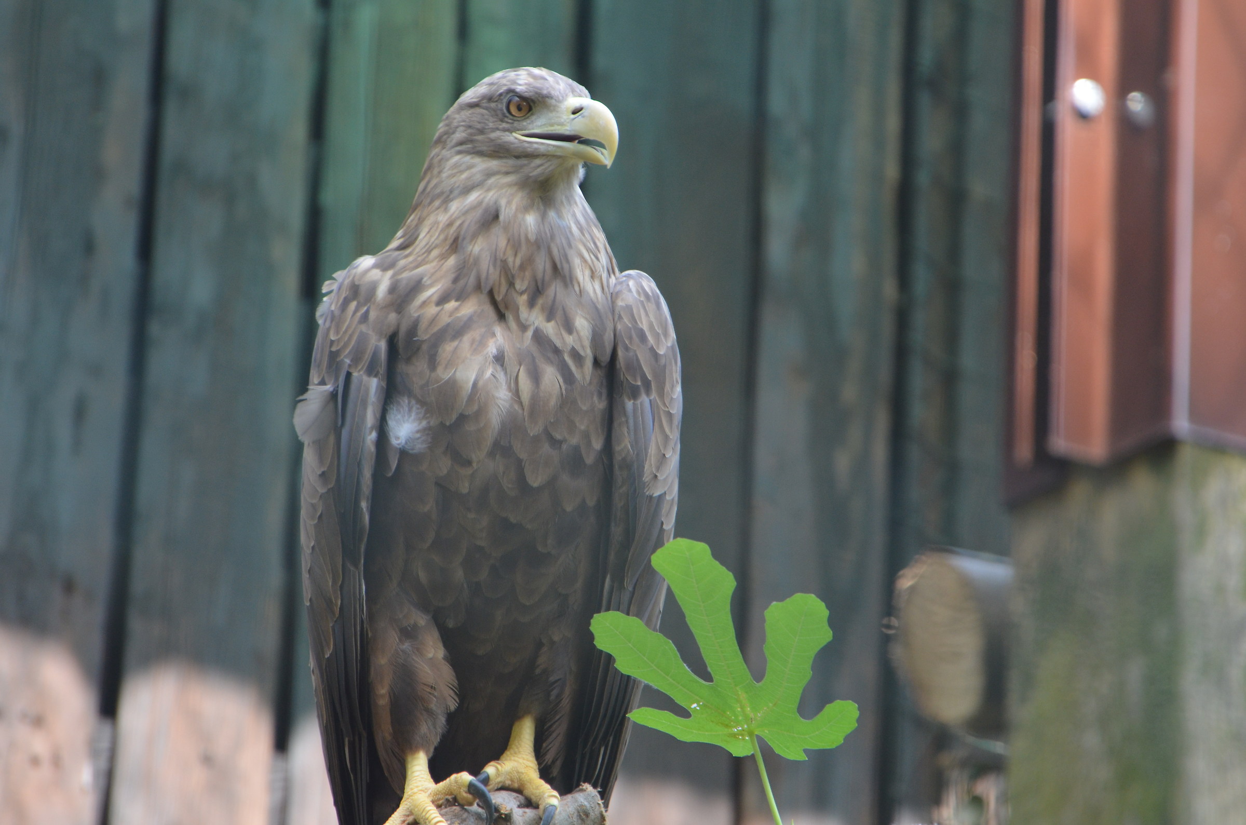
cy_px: 412
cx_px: 623
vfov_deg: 3.0
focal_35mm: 450
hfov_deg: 4.6
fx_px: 15541
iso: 720
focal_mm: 300
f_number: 5.6
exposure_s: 1/250
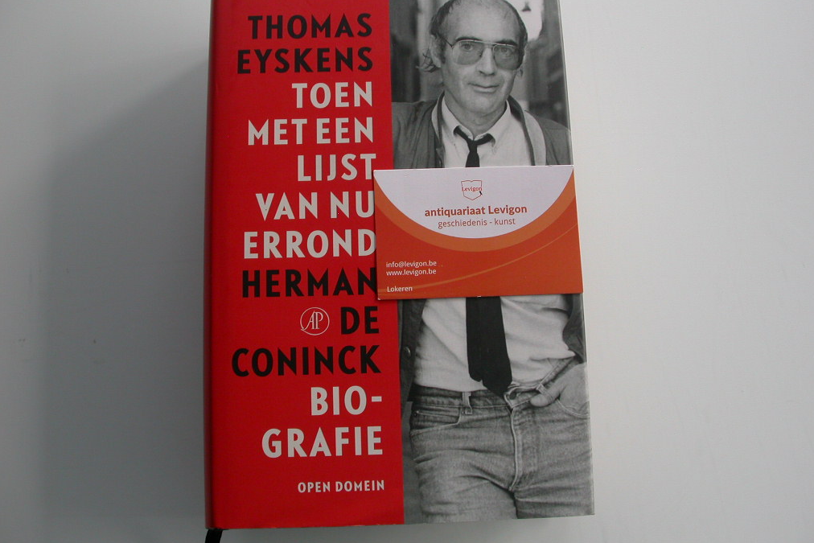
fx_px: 905
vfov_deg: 33.4
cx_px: 410
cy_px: 242
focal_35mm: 40
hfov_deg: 48.5
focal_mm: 7.85
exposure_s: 1/61.9
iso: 100
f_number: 3.3
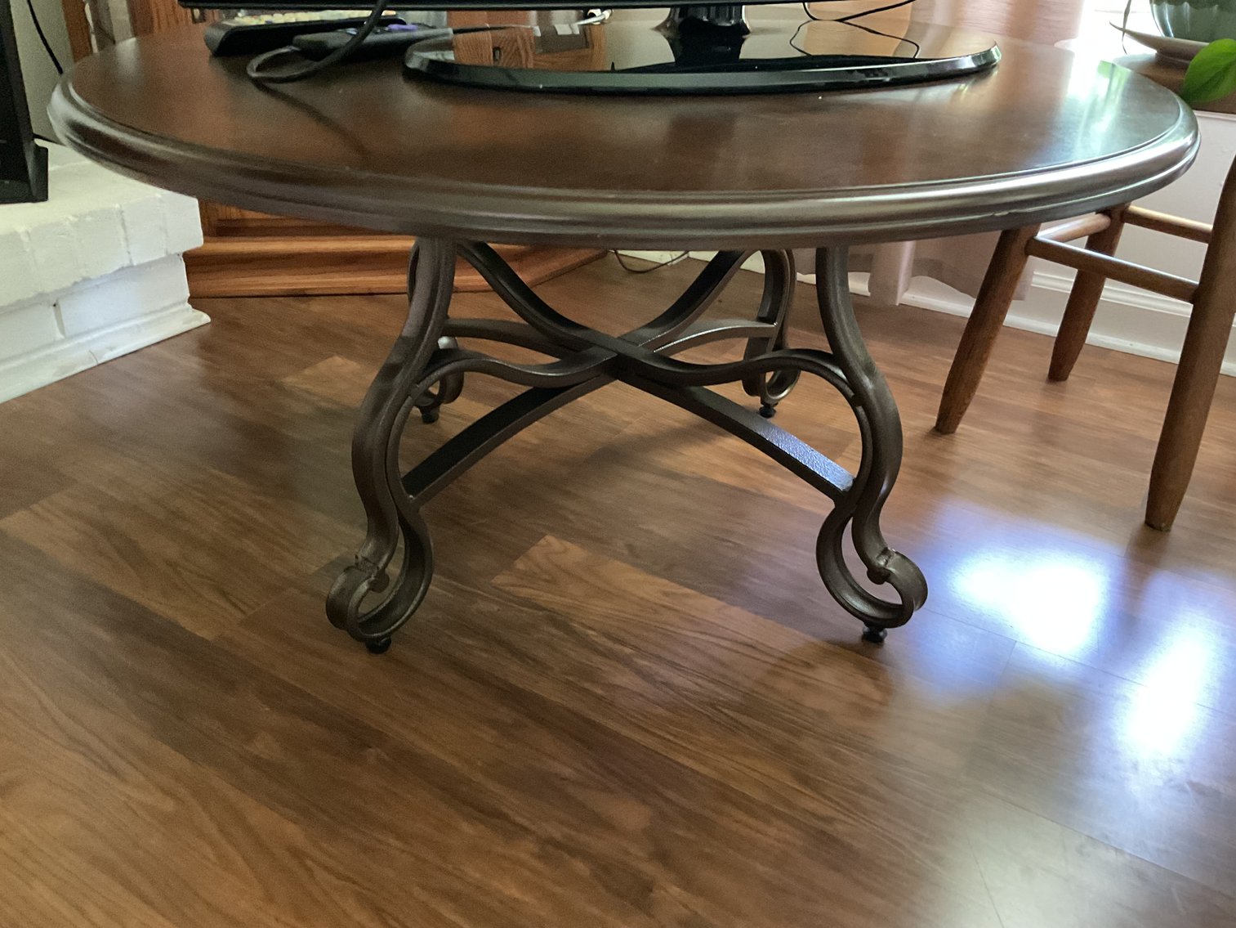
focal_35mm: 29
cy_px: 464
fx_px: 1036
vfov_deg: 48.2
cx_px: 618
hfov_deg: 61.7
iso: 500
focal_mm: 3
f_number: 1.8
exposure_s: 1/30
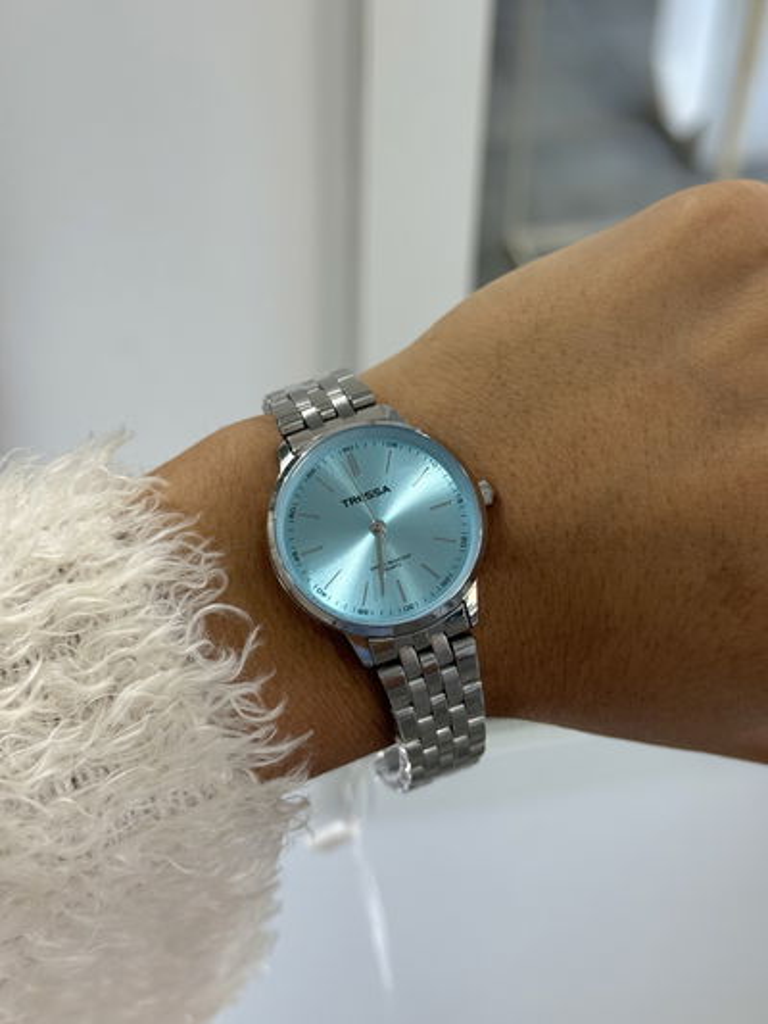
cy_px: 512
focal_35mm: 48
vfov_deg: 39.6
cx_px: 384
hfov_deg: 30.3
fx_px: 1419
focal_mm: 6.76
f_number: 1.78
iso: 125
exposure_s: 1/147
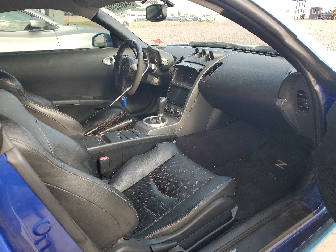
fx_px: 252
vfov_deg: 53.1
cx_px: 168
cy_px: 126
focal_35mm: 26
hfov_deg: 67.3
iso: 50
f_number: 1.5
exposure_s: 1/244
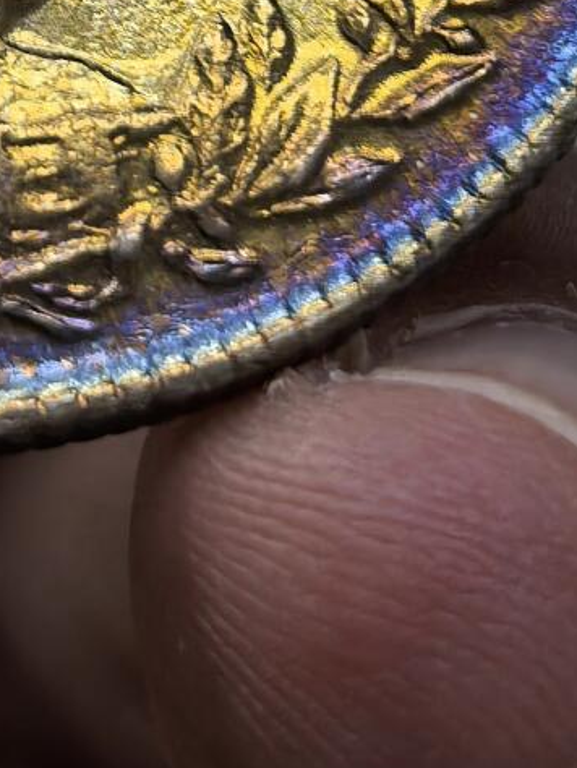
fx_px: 4552
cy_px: -376
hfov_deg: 7.2
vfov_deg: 9.4
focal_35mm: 205
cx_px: -160
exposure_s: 1/50
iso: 250
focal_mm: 6.98
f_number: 2
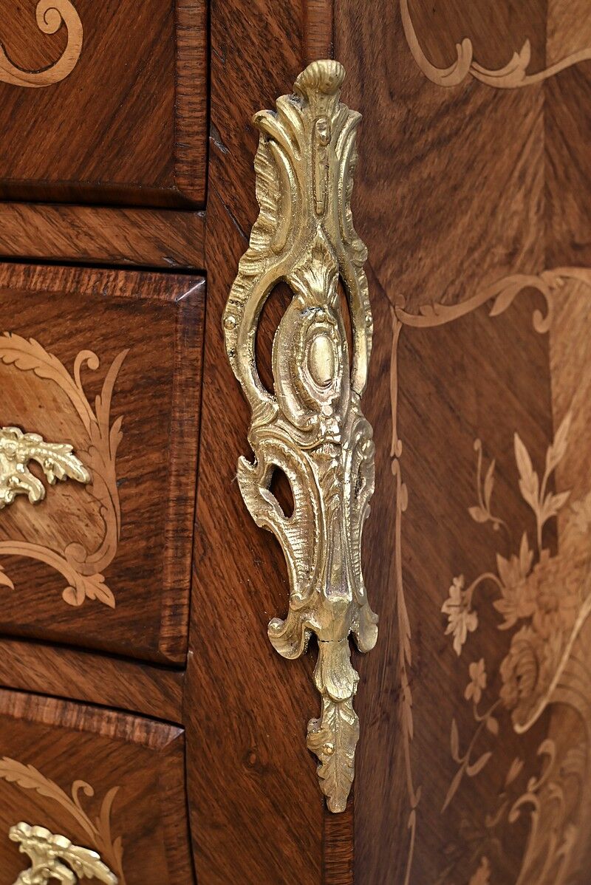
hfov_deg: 27.0
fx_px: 1230
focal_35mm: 50
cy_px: 442
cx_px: 296
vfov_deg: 39.6
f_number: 9
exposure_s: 1/60
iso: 2000
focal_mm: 50
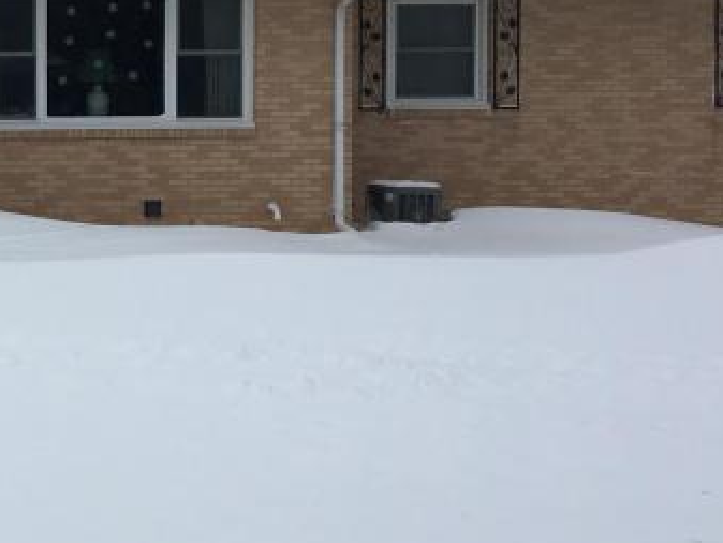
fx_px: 1839
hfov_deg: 20.5
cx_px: -191
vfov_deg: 16.8
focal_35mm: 88
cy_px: 197
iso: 25
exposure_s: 1/2959
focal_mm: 4.15
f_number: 2.2
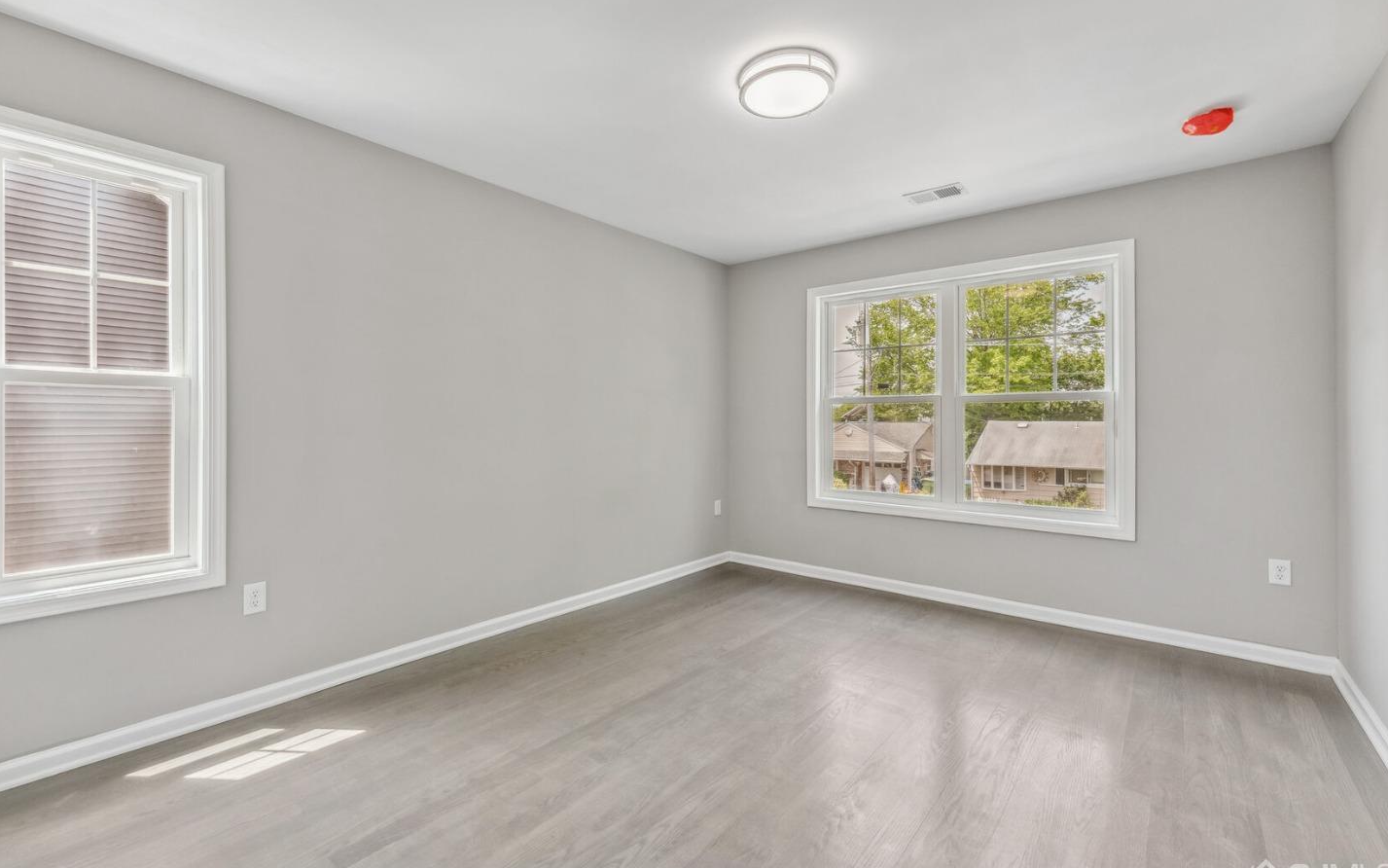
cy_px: 428
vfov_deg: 74.8
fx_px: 567
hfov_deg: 101.4
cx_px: 680
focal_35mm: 15
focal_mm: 14
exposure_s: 1/250
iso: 1600
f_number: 8
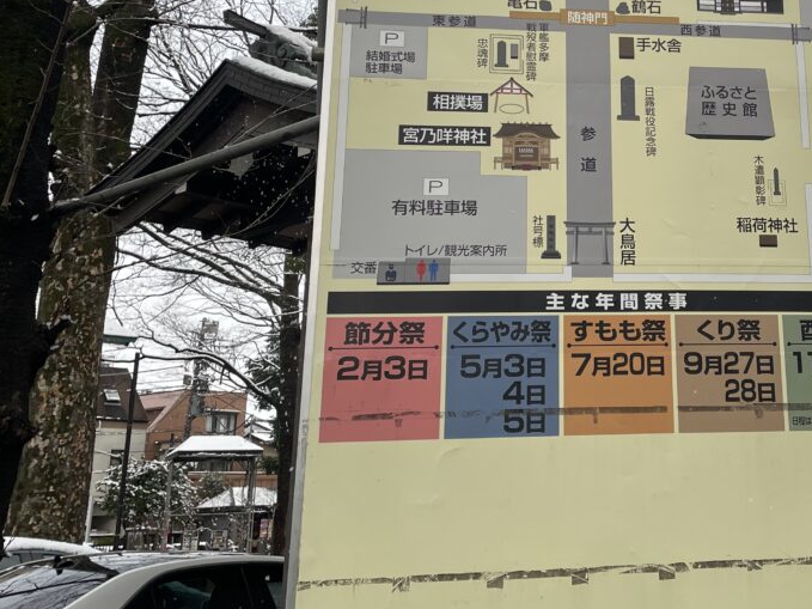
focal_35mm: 49
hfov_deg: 37.3
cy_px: 142
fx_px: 1149
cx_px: 671
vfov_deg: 29.1
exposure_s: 1/217
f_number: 1.6
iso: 32
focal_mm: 4.2
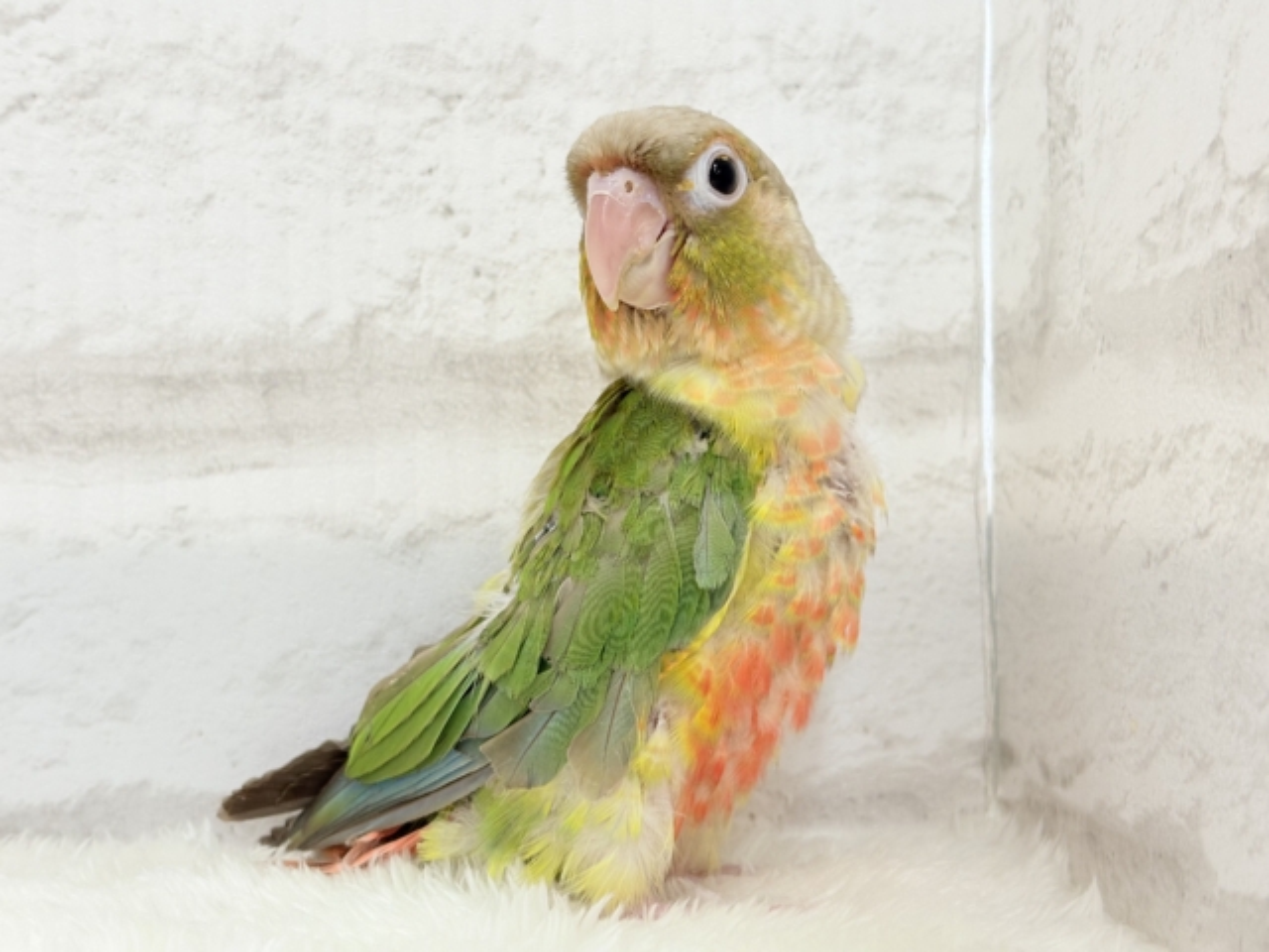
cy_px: 476
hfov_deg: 36.8
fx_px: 1906
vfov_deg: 28.0
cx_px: 634
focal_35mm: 52
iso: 50
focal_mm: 5.96
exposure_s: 1/50
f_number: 1.6
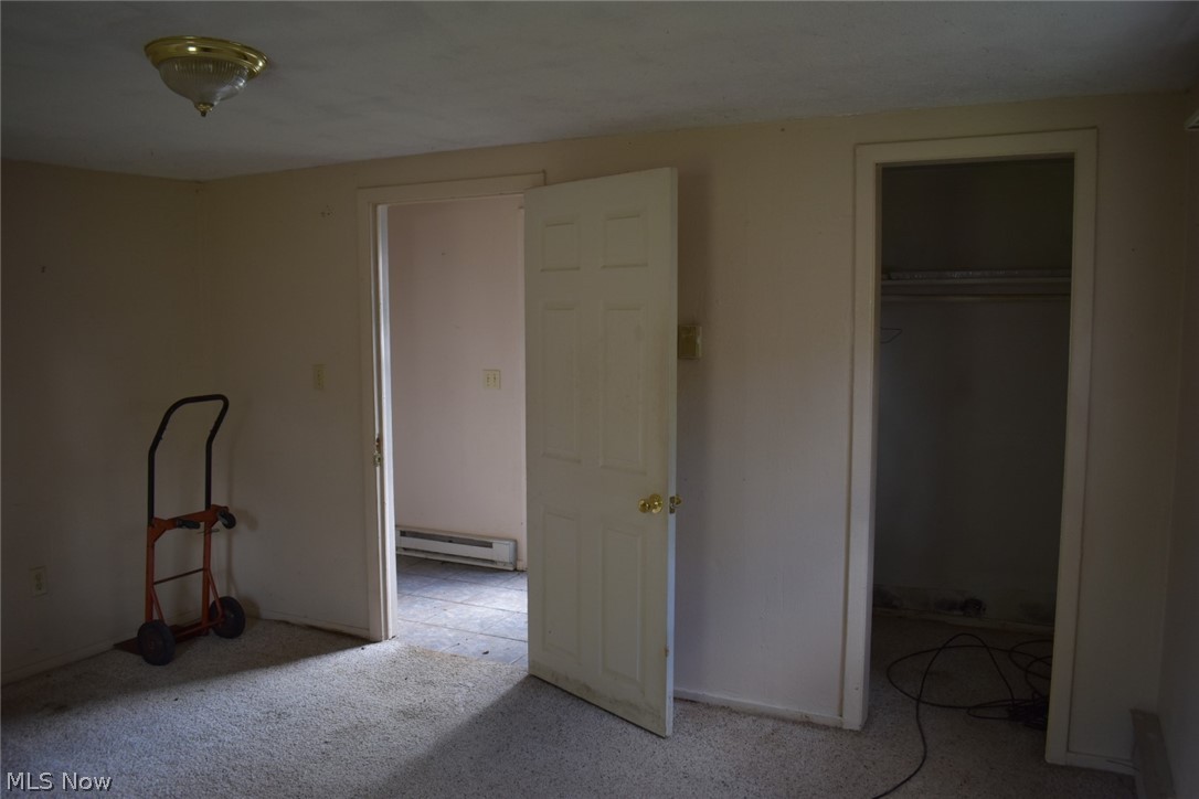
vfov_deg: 47.9
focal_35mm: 27
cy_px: 400
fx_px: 899
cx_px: 600
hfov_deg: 67.4
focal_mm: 18
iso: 400
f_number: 3.5
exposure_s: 1/60
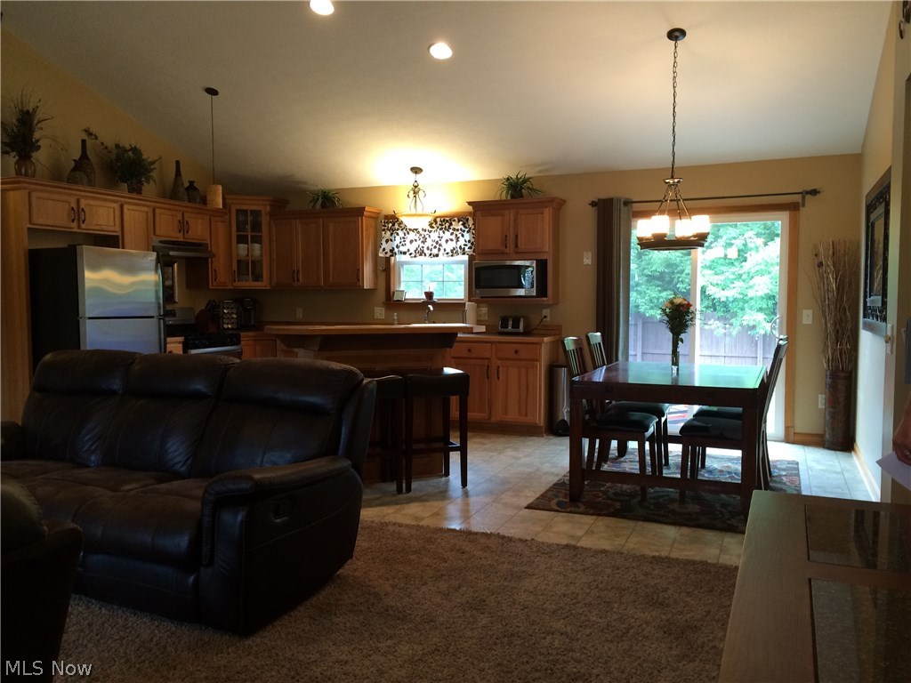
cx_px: 456
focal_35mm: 29
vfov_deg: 48.2
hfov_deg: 61.7
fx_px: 763
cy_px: 342
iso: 100
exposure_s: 1/30
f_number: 2.2
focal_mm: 4.15
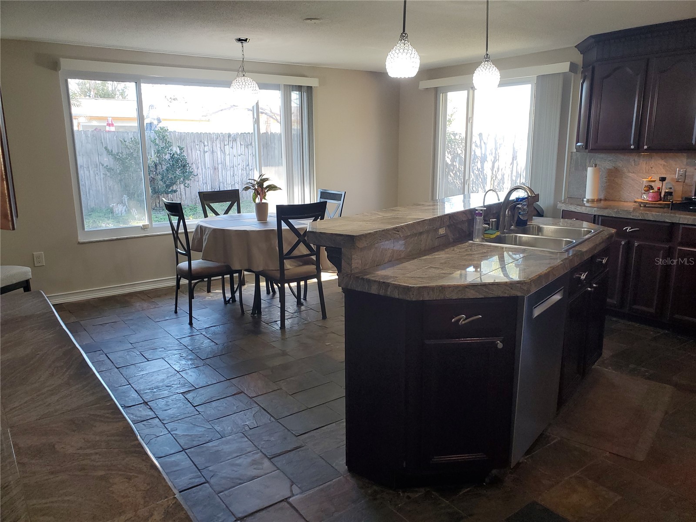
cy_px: 261
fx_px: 523
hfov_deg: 67.3
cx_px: 348
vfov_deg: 53.1
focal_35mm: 26
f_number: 2.4
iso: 100
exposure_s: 1/60
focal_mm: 4.3
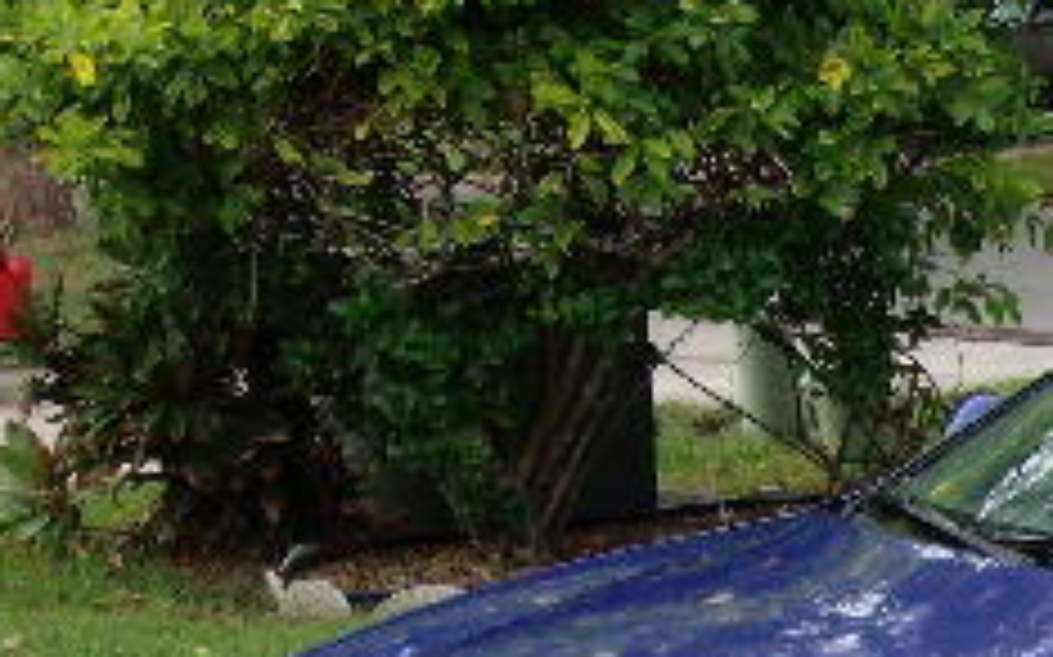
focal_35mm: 110
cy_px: 868
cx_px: 1418
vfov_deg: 11.6
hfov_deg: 17.6
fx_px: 3155
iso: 64
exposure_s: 1/60.2
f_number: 5.7
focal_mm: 6.4
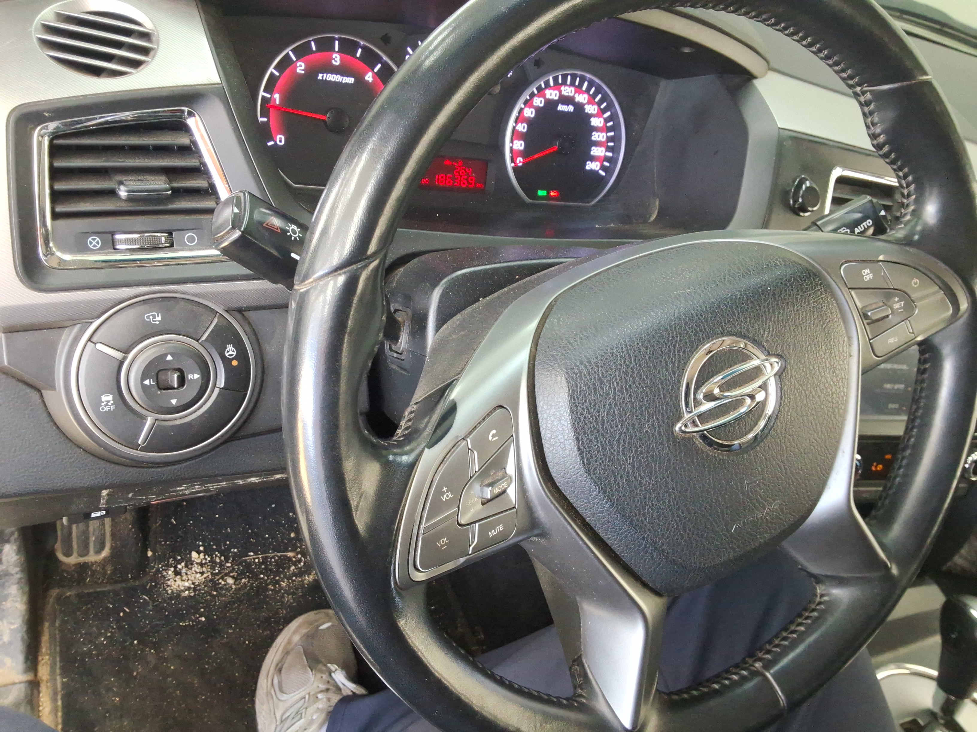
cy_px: 366
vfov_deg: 49.7
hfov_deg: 63.4
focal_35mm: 28
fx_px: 790
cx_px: 488
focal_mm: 2.91
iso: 147
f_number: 1.9
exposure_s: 1/40
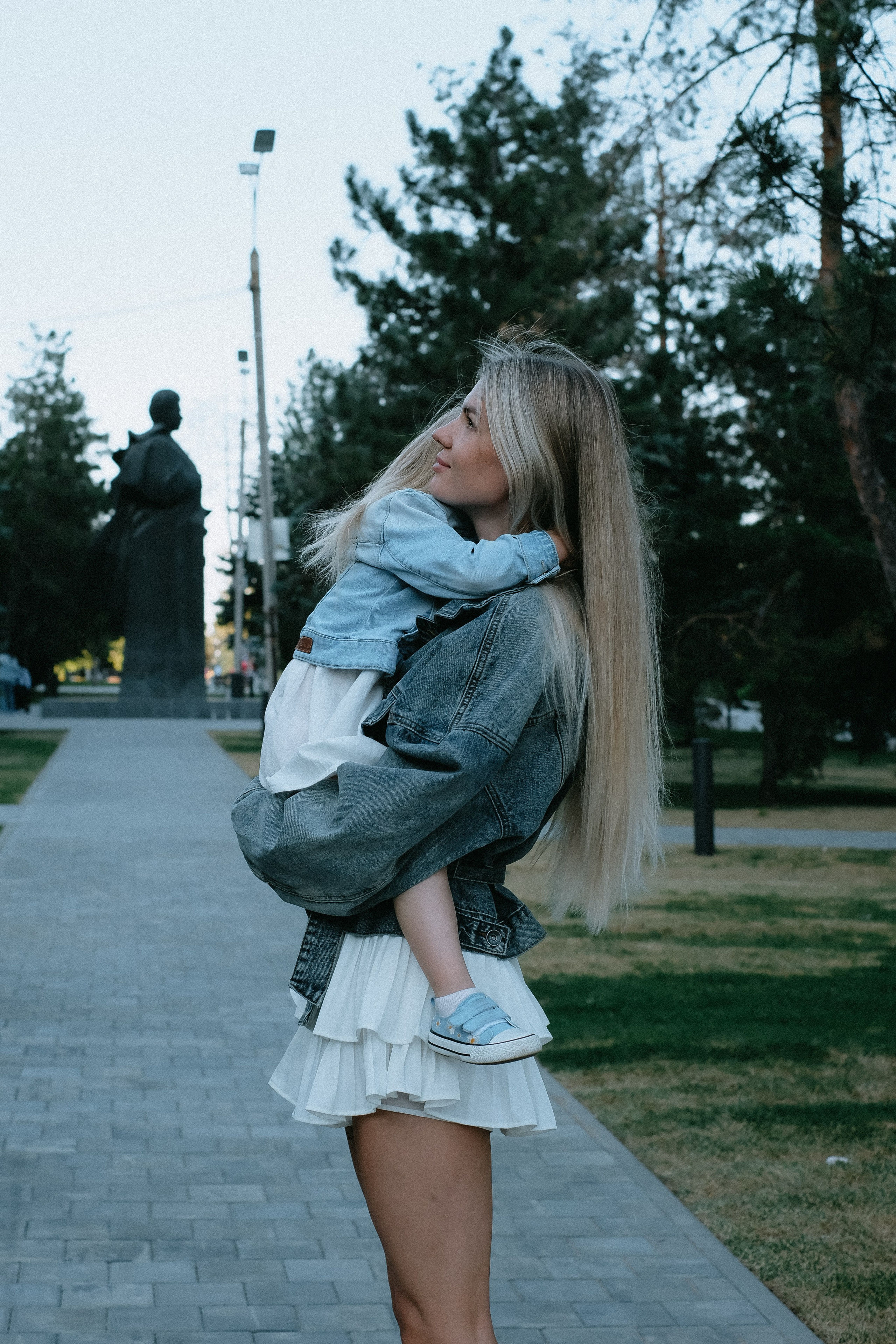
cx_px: 448
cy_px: 672
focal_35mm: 53
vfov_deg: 37.5
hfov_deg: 25.5
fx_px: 1979
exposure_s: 1/340
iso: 400
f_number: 4
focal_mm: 35
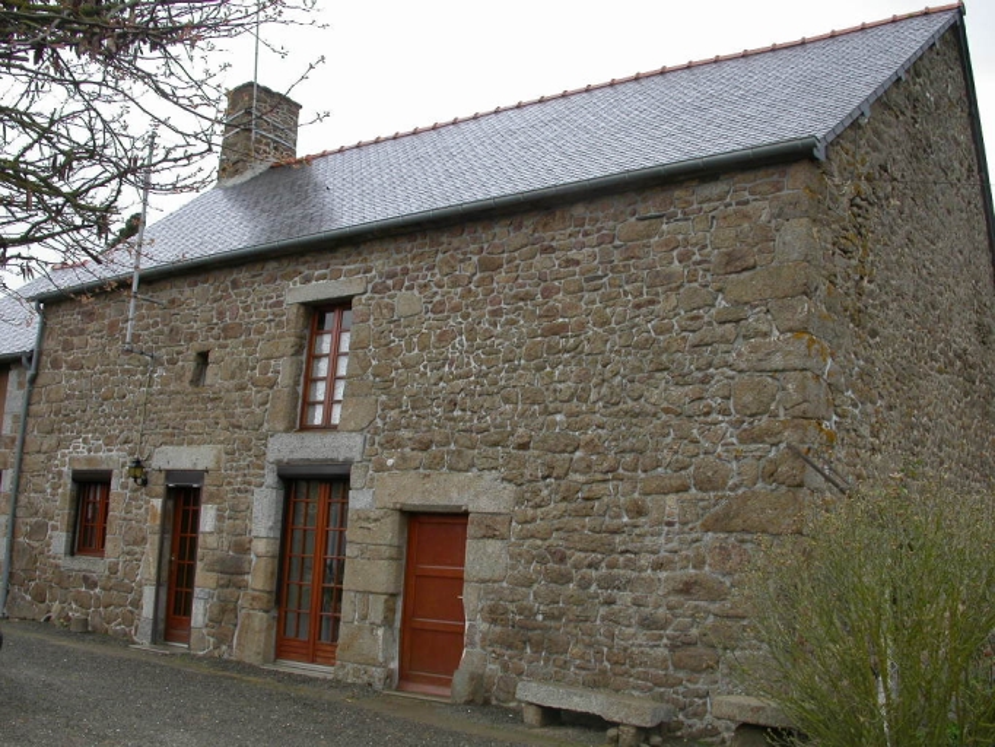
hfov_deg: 49.0
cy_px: 374
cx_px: 498
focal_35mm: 38
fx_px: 1093
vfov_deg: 37.7
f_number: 6
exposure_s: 1/167
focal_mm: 7.85
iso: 100
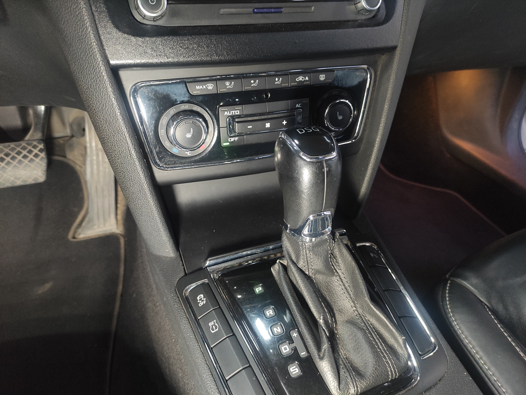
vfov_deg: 54.9
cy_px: 198
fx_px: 380
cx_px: 263
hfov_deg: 69.4
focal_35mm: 25
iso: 739
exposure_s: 1/20
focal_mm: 5.43
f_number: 1.89
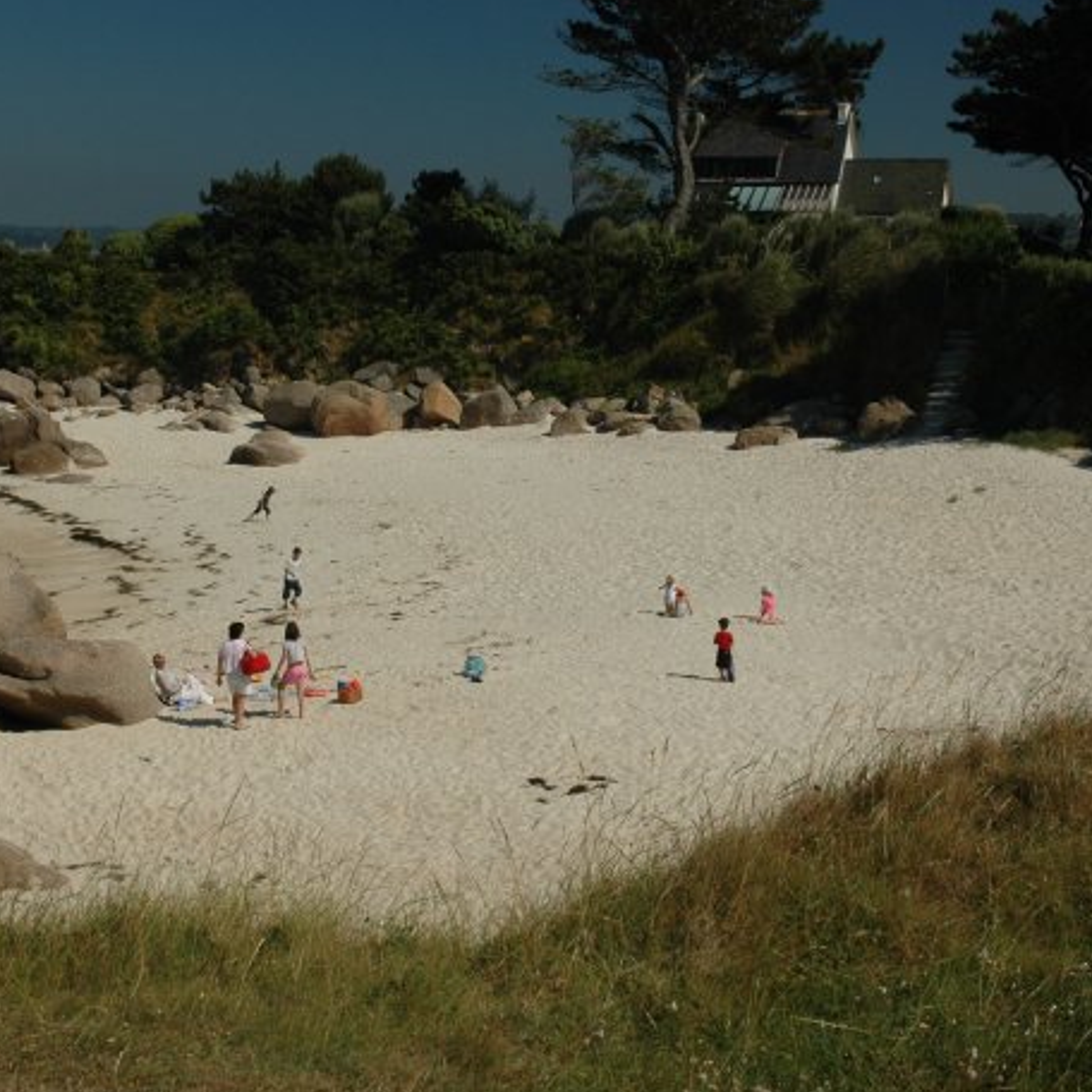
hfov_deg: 26.6
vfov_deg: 26.6
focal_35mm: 65
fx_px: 2311
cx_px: 484
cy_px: 484
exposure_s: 1/320
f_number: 7.1
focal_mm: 29
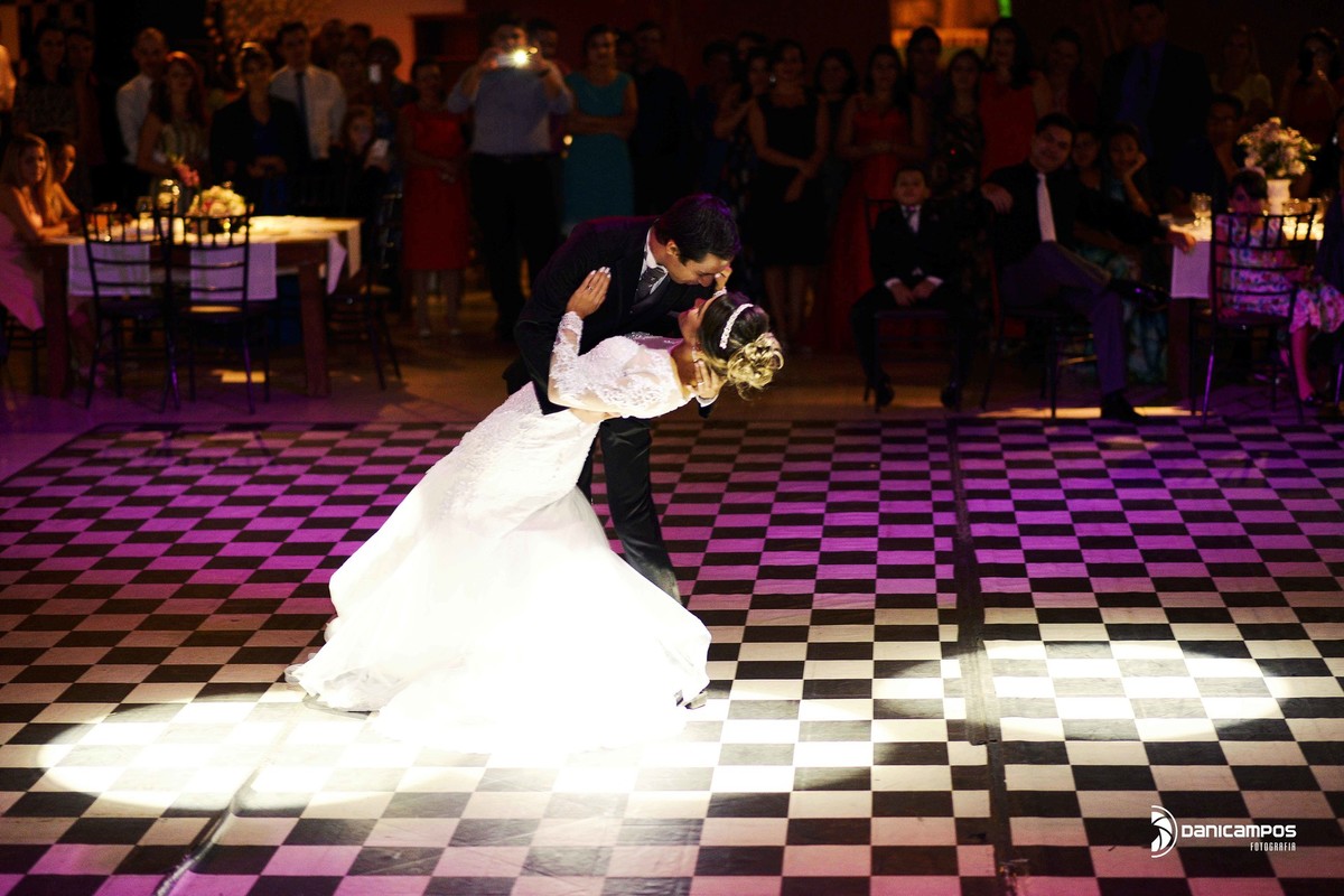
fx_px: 3173
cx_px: 672
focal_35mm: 85
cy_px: 448
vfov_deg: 16.1
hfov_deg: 23.9
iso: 1000
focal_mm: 85
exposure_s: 1/60
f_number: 2
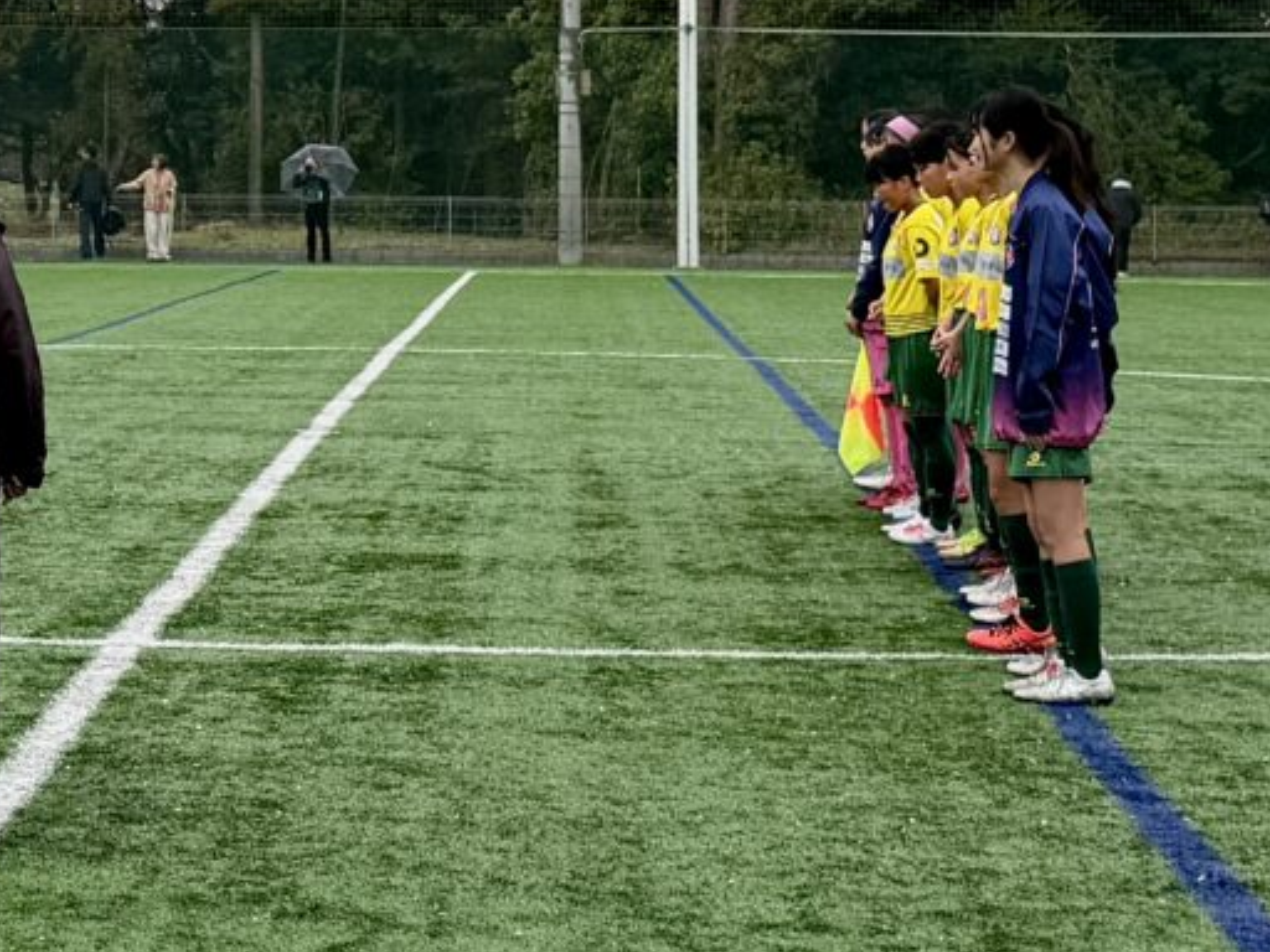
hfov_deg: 36.3
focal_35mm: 48
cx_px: 47
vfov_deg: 29.3
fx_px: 1761
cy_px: 131
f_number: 1.78
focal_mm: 6.76
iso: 80
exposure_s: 1/2299
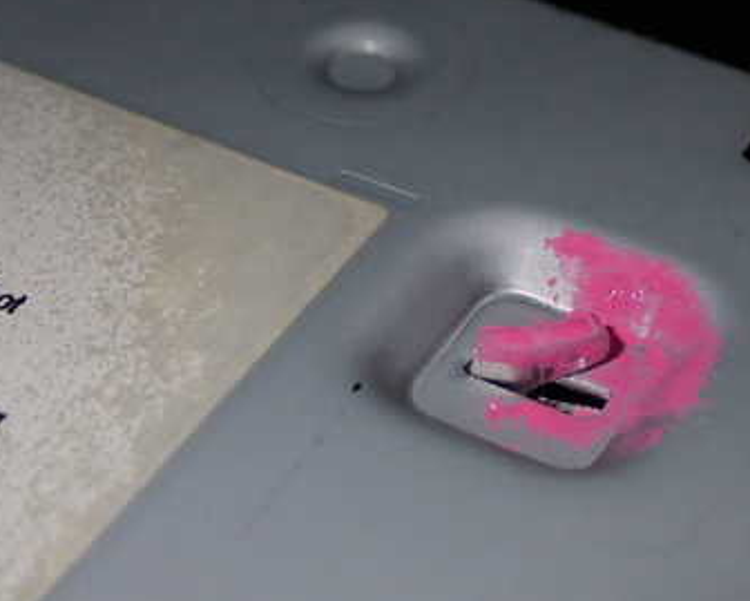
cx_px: 547
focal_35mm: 101
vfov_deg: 15.2
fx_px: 2243
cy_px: 382
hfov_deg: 18.9
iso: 200
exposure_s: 1/60
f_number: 10
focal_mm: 10.35
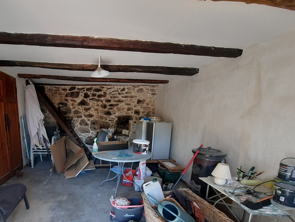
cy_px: 148
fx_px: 153
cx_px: 118
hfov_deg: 86.7
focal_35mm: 18
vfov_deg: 69.6
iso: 50
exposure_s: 1/50
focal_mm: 1.74
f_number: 2.2
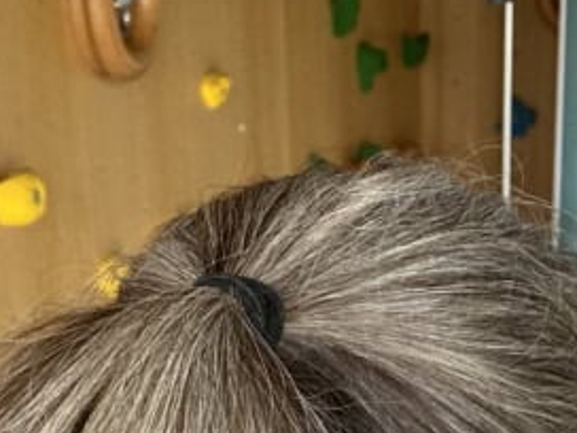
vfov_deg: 14.4
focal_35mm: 98
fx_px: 1634
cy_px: 582
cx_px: 704
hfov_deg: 18.9
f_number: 1.8
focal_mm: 4.2
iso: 125
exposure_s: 1/113
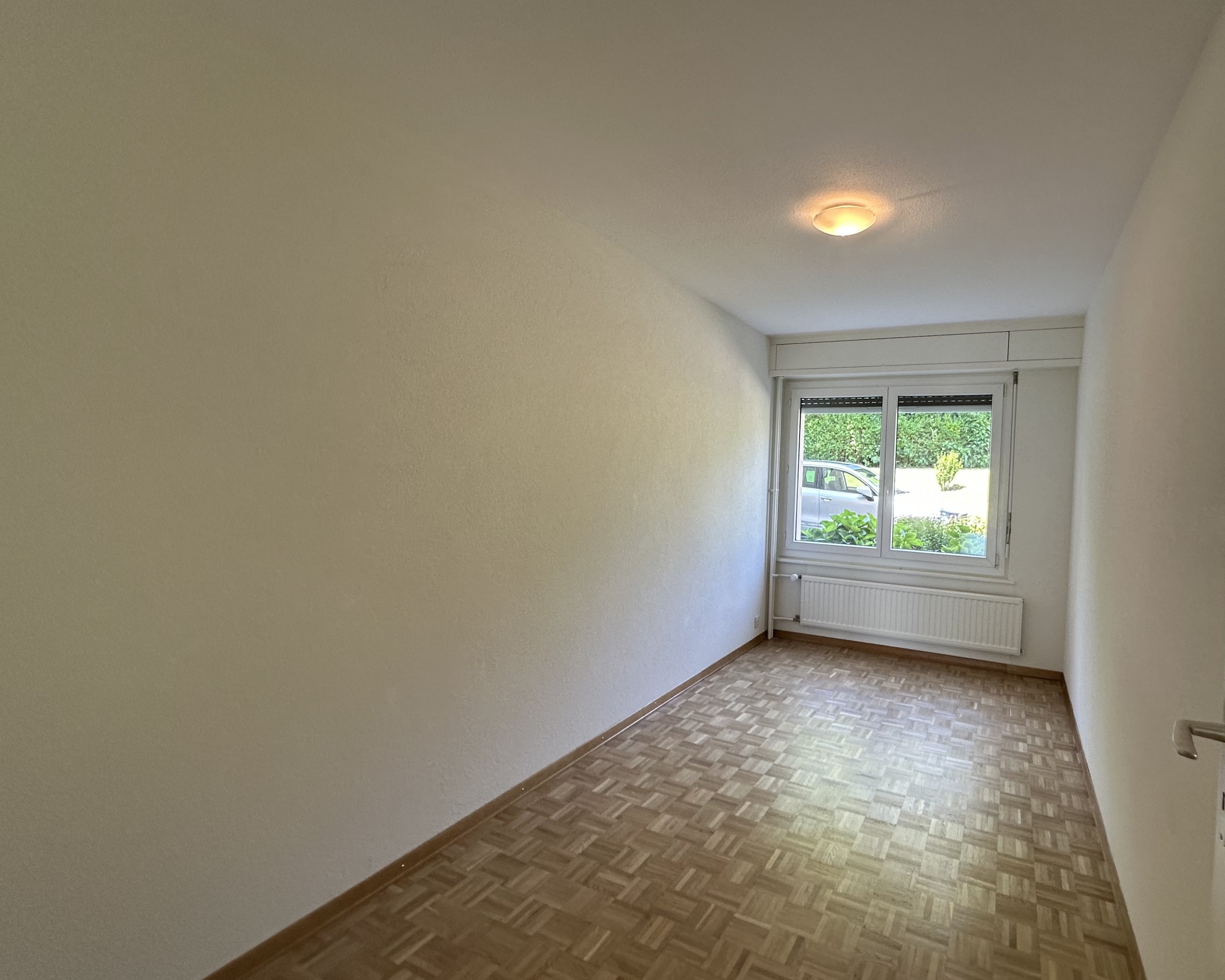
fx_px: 616
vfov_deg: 77.0
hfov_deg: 88.6
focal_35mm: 17
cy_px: 490
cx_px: 729
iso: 125
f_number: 2.2
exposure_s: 1/100
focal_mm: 2.22
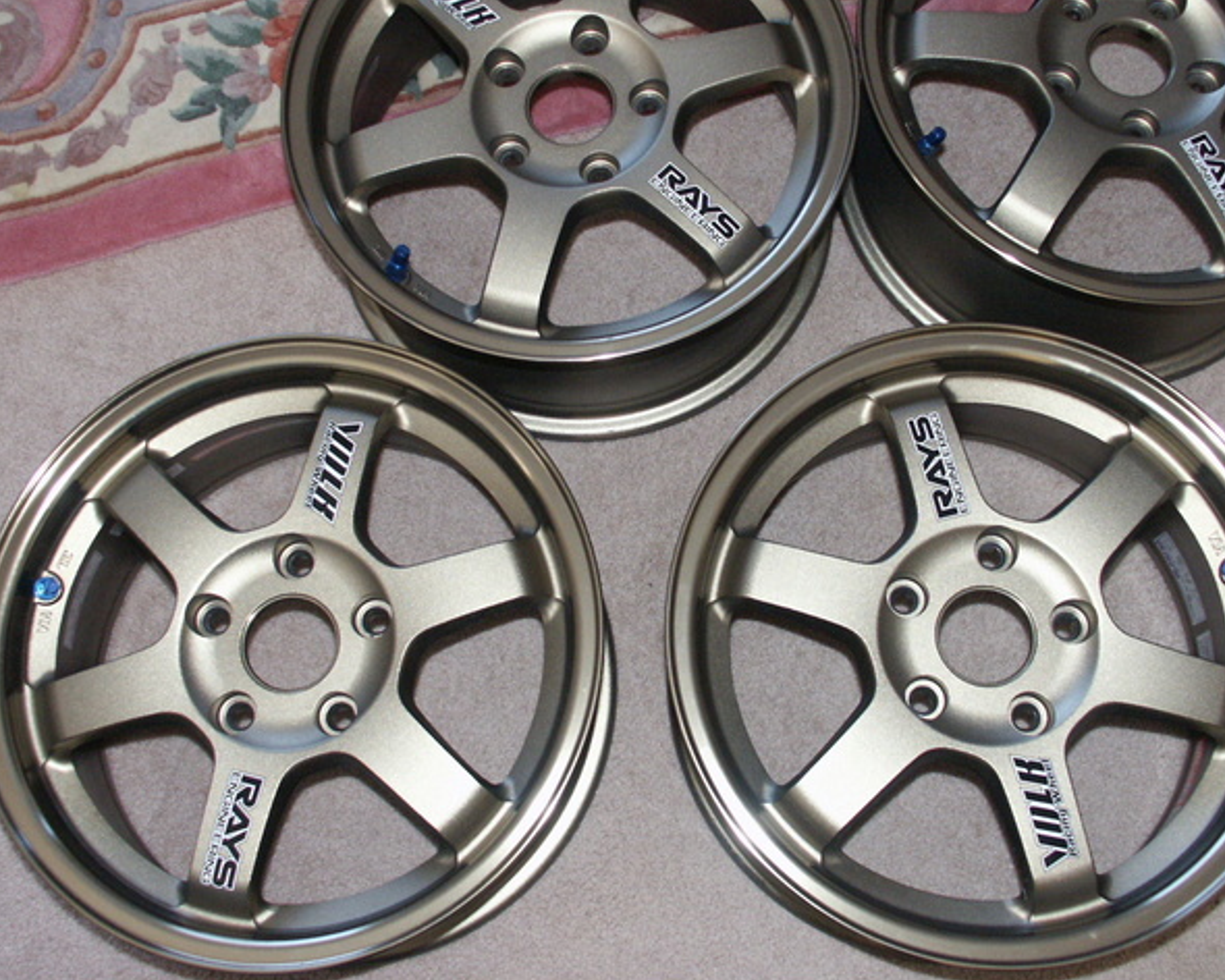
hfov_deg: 44.8
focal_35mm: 41
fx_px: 1486
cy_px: 432
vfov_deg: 36.4
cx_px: 648
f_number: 2.8
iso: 200
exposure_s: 1/45
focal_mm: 8.14
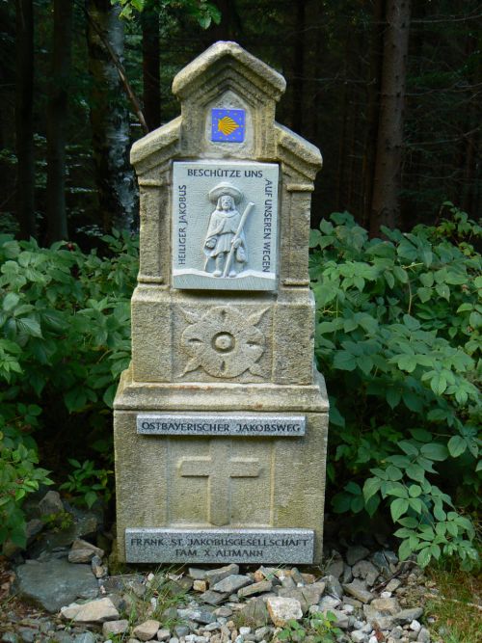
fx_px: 1040
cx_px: 241
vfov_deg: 34.4
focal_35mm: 56
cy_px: 322
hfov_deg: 26.1
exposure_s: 1/50
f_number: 3.2
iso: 80
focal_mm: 9.3
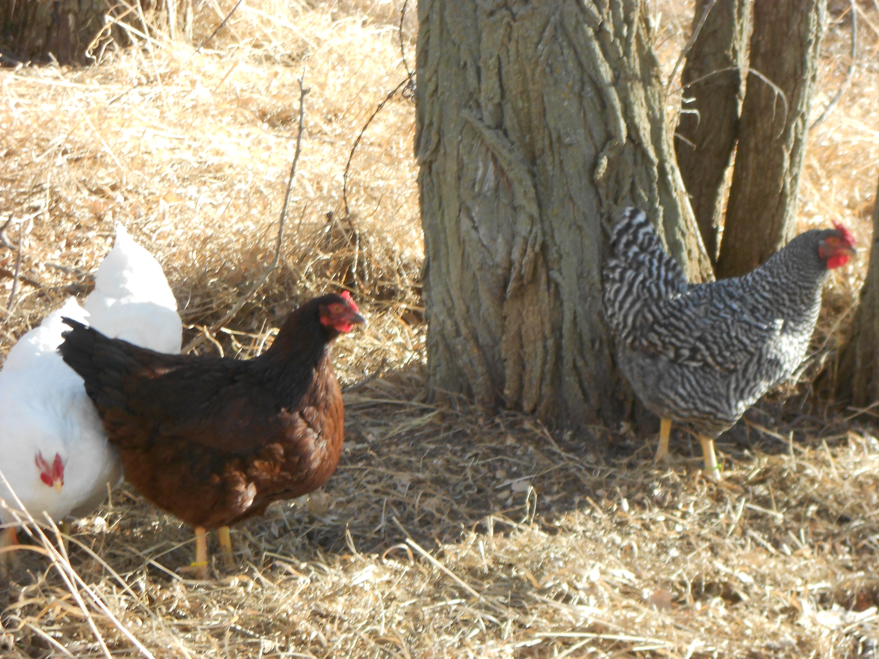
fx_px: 3301
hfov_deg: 15.2
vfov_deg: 11.4
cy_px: 330
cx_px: 440
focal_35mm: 130
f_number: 6.5
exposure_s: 1/60
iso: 160
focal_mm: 23
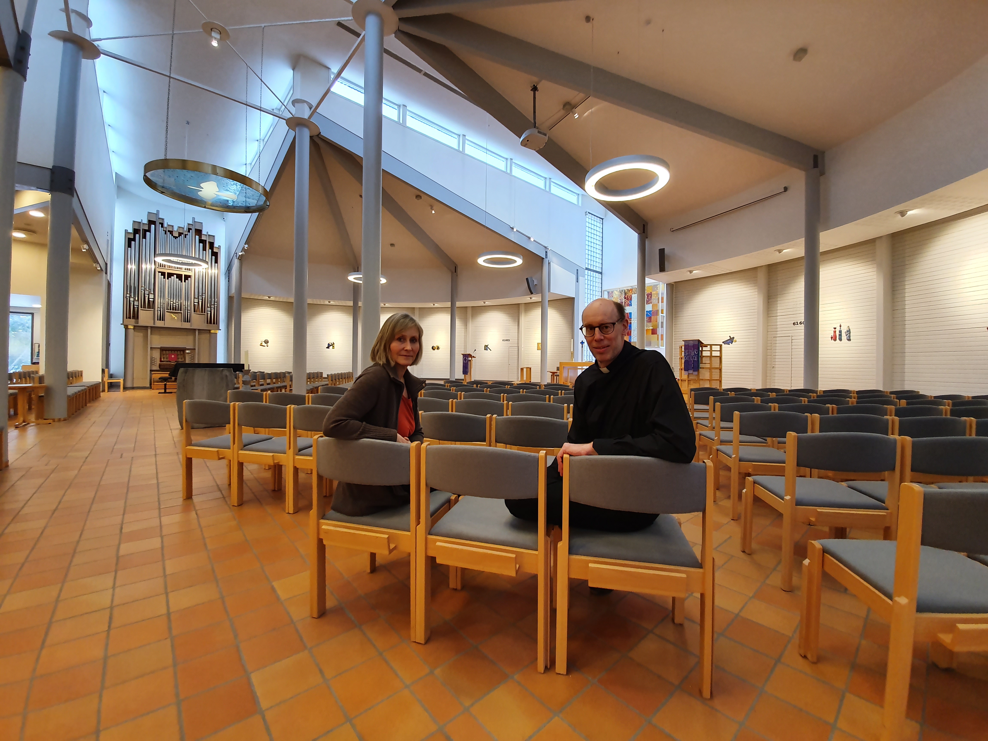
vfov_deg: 89.9
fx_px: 371
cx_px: 494
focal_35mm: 13
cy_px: 370
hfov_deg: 106.2
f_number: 2.2
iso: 200
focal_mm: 1.8
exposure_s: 1/50
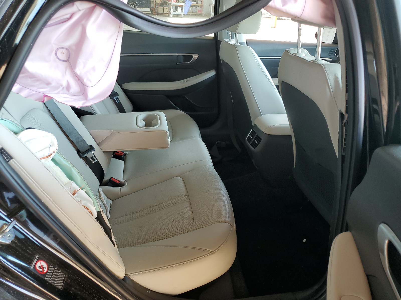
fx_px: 301
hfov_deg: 67.3
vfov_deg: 53.1
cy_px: 150
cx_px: 200
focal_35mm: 26
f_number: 1.5
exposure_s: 1/120
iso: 83
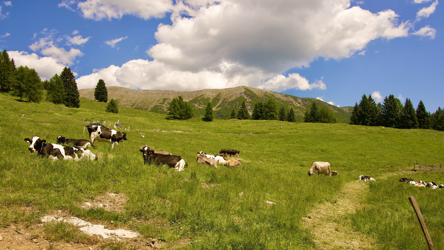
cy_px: 152
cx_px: 227
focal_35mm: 26
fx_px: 306
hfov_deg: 71.9
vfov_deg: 44.1
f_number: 10
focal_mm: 24
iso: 100
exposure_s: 1/200
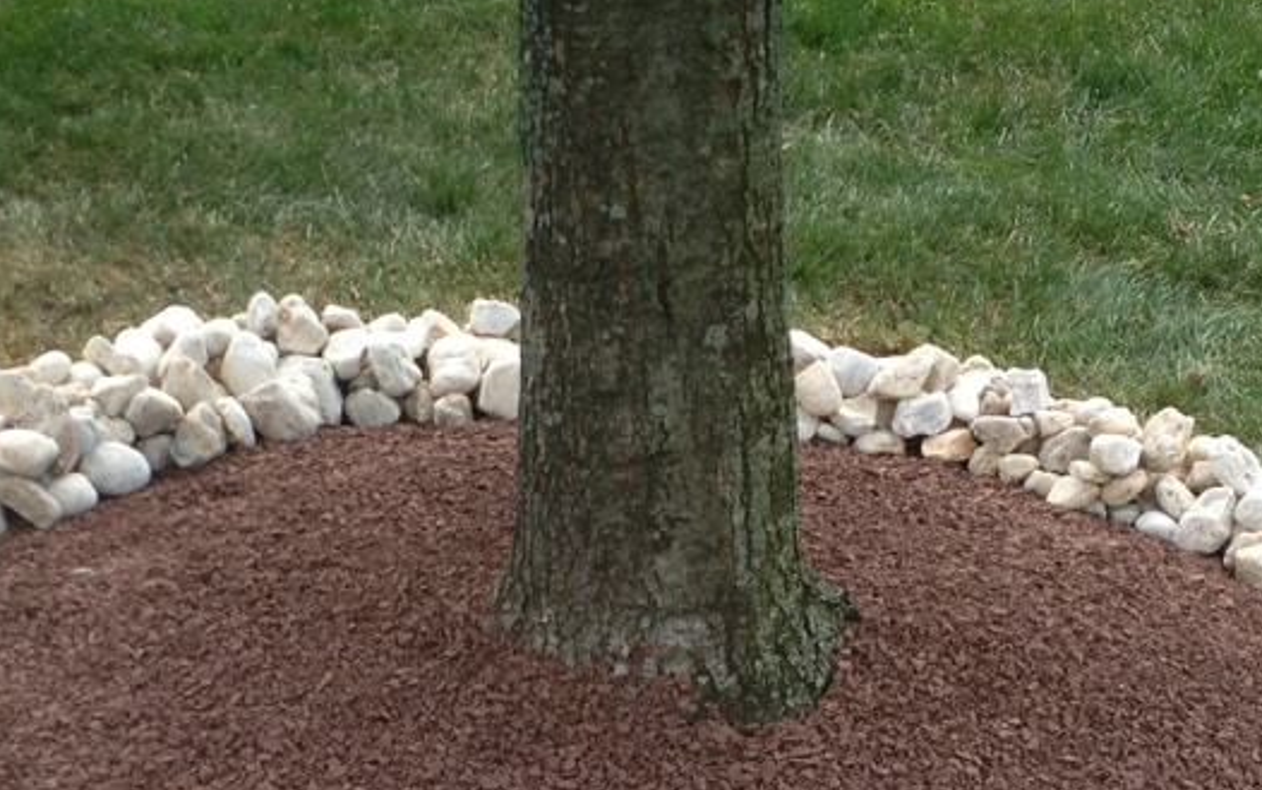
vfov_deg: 13.8
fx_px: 3234
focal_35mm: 94
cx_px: 577
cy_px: 656
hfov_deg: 22.1
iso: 64
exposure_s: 1/406
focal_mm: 4.28
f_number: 2.4
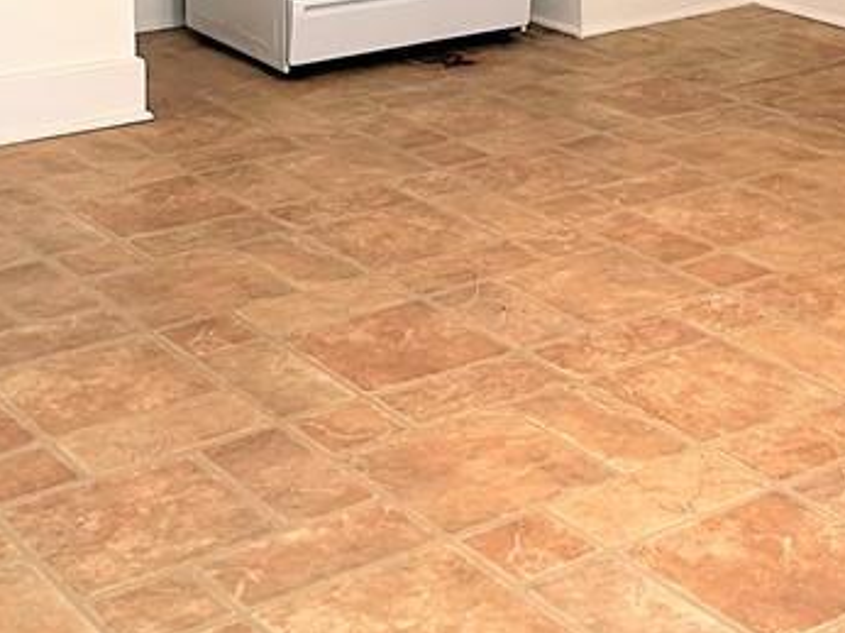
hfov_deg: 25.2
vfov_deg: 17.9
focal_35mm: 77
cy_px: -176
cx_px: 564
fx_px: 1878
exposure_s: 1/60
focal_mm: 5.7
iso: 100
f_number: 1.5
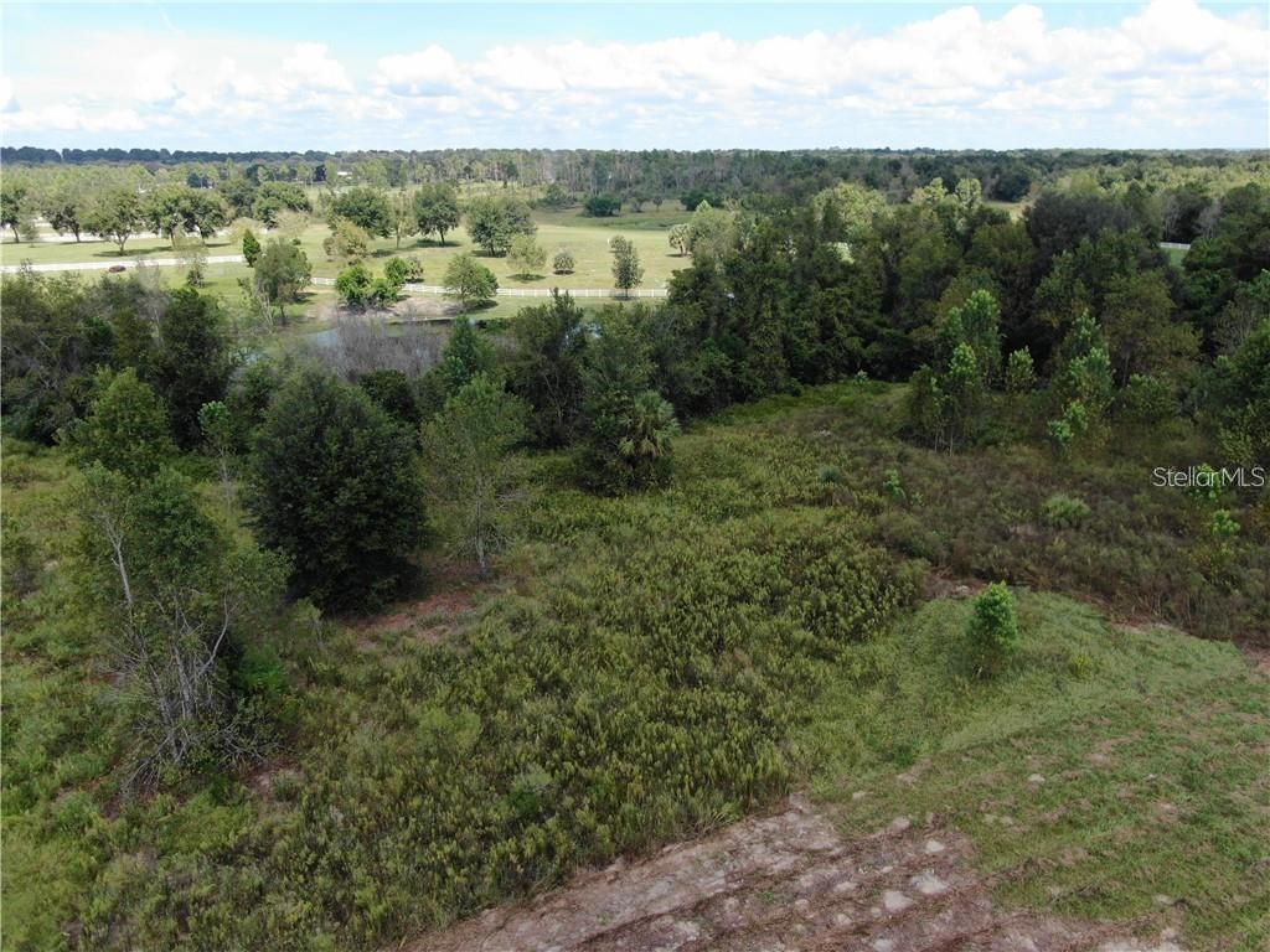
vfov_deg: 56.8
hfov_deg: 71.6
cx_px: 635
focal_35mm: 24
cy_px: 476
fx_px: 881
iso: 100
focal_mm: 4.39
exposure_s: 1/640
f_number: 2.8
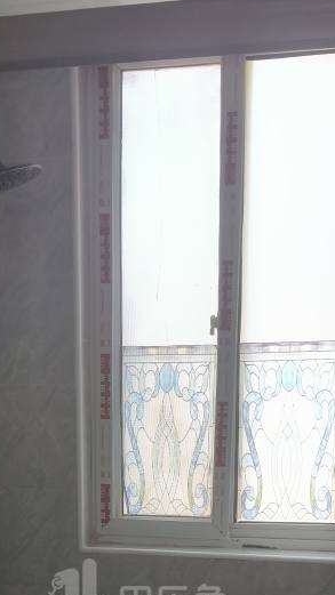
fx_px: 916
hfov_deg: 20.7
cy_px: 591
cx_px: 137
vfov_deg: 33.1
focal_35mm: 58
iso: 160
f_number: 1.8
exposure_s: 1/50.1
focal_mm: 4.84
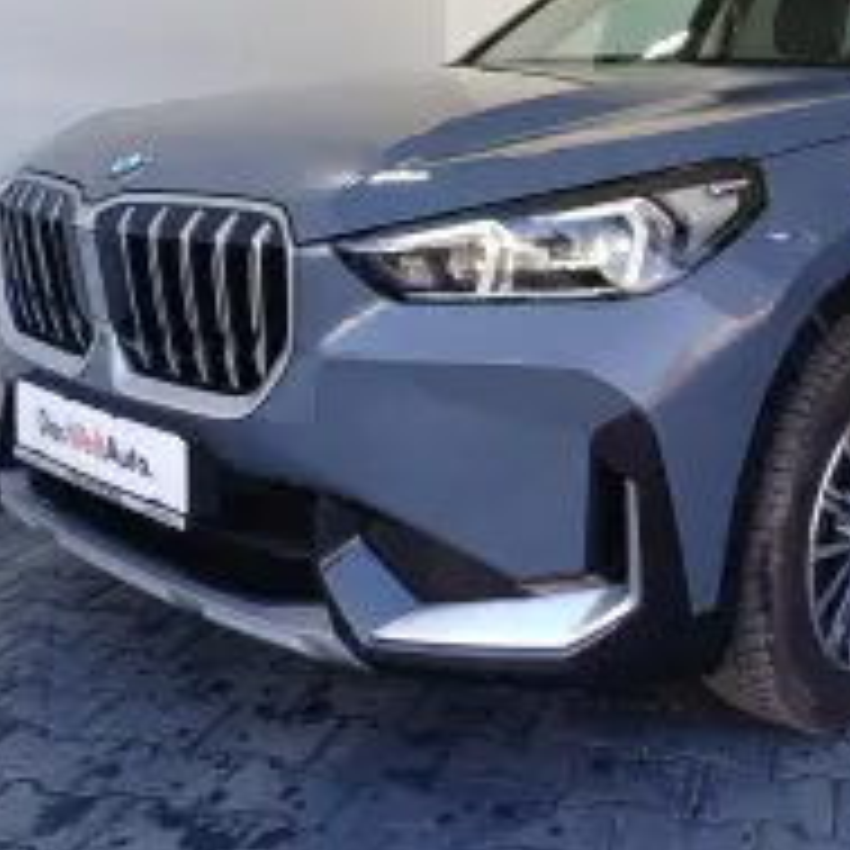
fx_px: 1167
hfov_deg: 38.9
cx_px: 648
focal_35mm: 42
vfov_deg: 39.5
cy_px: 274
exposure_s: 1/103
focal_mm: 4.65
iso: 50
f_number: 1.8
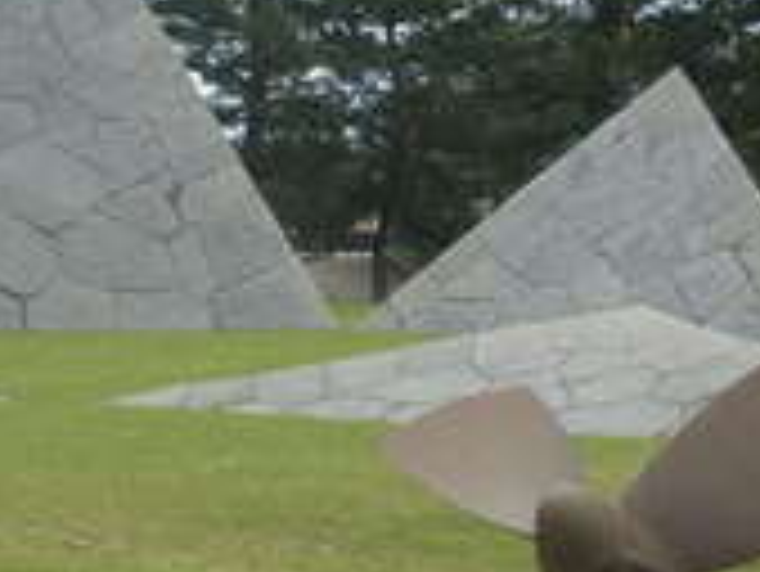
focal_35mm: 126
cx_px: -27
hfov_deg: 15.3
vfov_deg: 11.8
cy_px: 329
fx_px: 2768
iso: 125
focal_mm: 10.4
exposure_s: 1/500
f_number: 4
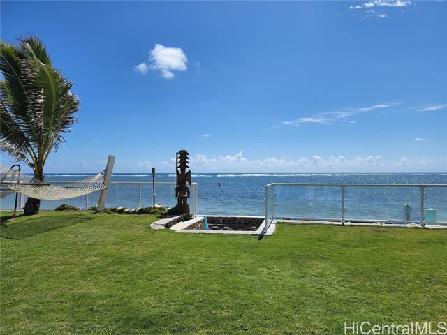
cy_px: 168
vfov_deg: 58.9
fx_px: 297
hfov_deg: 73.9
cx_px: 224
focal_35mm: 23
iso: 12
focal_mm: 6.4
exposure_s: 1/1859
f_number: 1.8
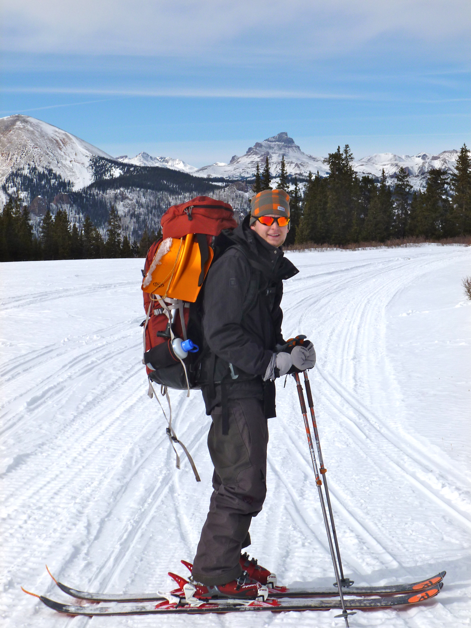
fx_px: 1361
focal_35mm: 75
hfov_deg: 19.6
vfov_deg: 26.0
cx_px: 236
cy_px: 314
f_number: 13
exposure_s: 1/160
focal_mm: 13.3
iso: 100
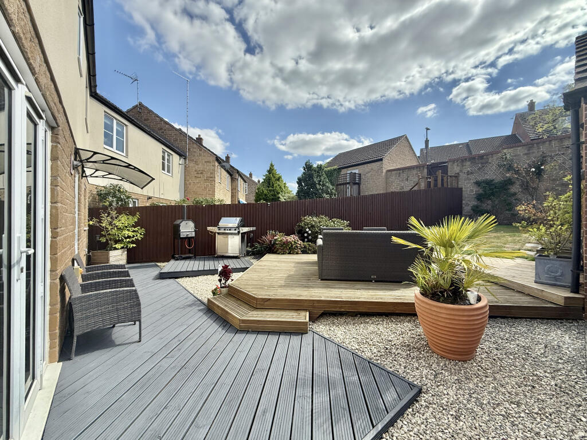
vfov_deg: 85.7
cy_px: 220
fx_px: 237
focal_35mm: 14
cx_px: 294
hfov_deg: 102.1
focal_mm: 2.22
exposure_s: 1/1613
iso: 64
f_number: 2.2
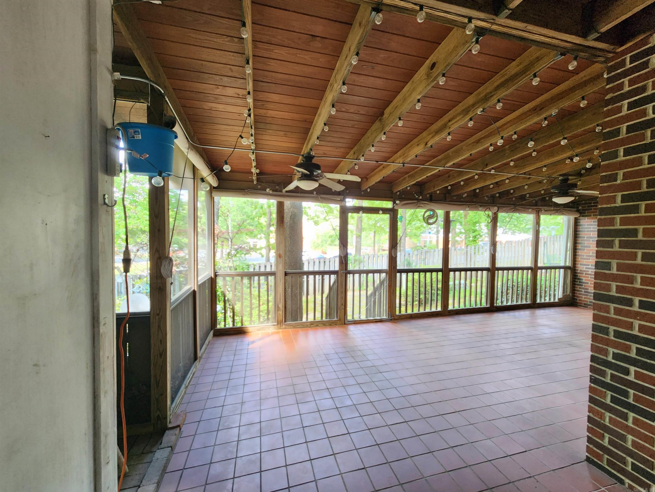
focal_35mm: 13
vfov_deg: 89.9
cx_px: 328
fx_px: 246
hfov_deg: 106.2
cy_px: 246
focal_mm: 2.2
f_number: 2.2
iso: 400
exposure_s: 1/40
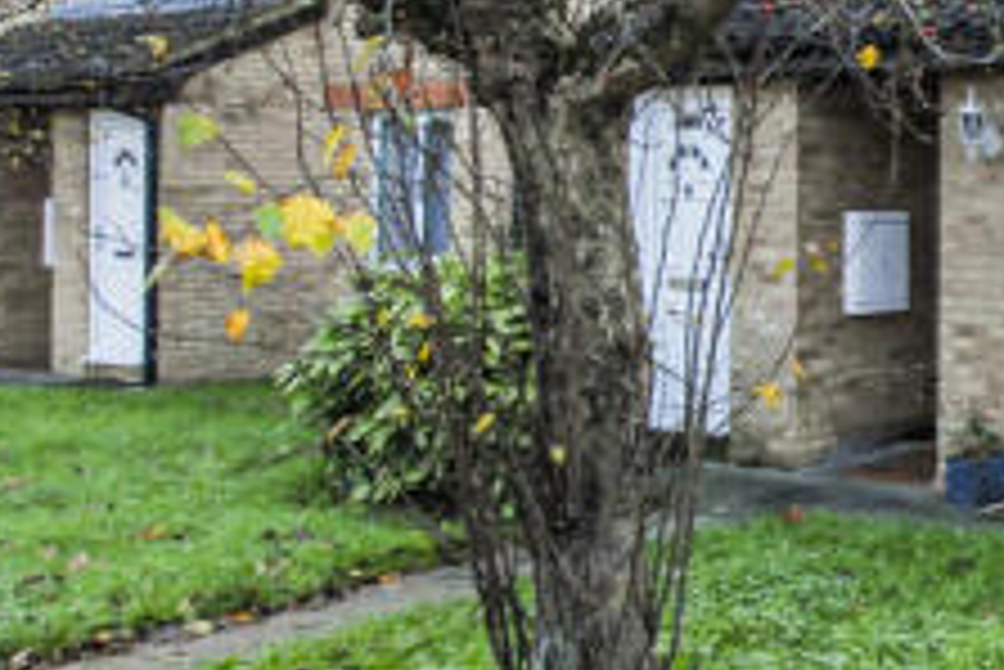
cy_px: 155
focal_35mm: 44
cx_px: 1299
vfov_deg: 30.0
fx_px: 1228
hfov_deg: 33.1
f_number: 6.3
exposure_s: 1/160
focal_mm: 10
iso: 400
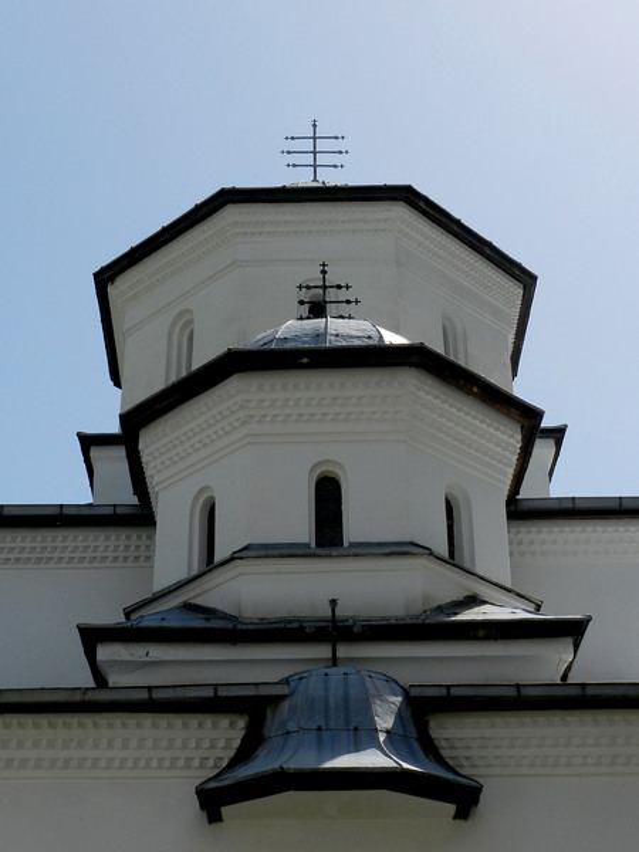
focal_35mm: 60
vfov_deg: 32.2
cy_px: 426
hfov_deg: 24.4
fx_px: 1477
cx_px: 320
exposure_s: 1/1250
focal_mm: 10.7
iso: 160
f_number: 5
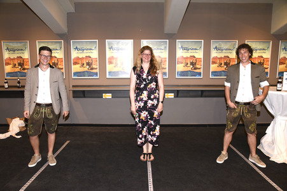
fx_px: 191
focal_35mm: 24
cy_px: 96
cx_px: 144
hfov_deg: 73.8
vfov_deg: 53.1
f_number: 6.3
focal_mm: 24
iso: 2500
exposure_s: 1/80
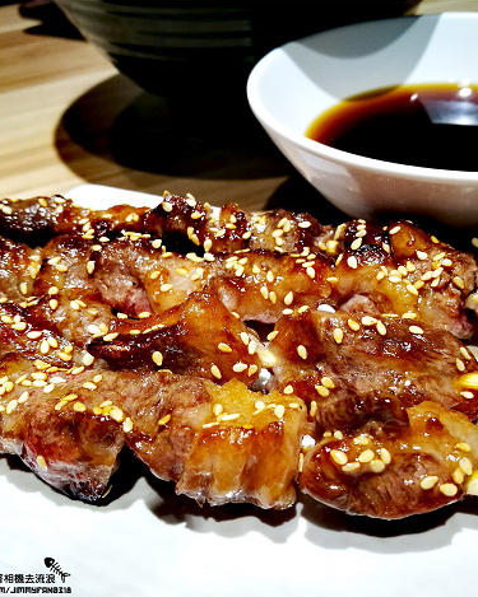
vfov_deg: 50.3
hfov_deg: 41.1
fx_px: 637
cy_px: 301
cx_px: 264
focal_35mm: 36
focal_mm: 4.5
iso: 200
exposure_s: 1/33.3
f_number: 2.2
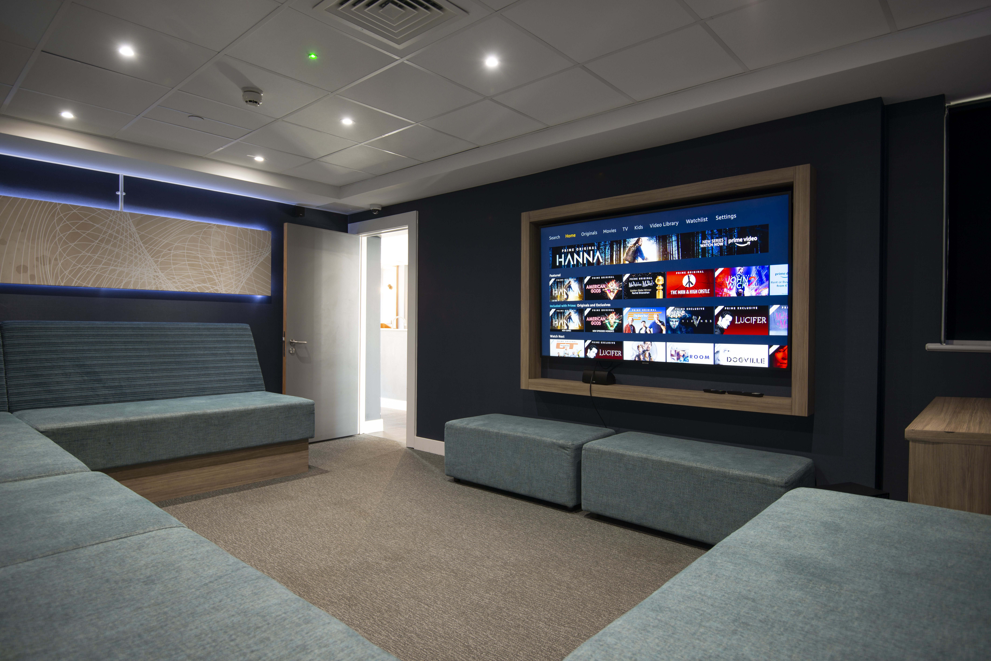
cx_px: 496
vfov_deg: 62.0
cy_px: 330
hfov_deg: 84.0
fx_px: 551
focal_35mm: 20
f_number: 4
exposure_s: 1/4
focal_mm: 20
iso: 100
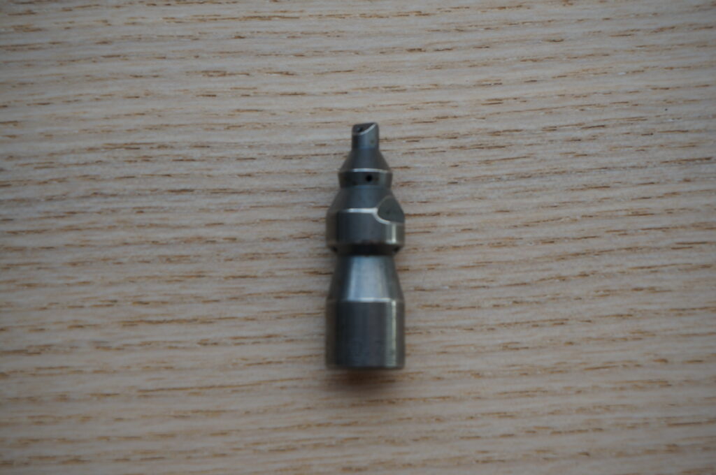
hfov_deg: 27.0
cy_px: 238
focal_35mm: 75
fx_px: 1490
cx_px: 358
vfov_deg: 18.1
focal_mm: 50
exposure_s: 1/80
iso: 100
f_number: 5.6
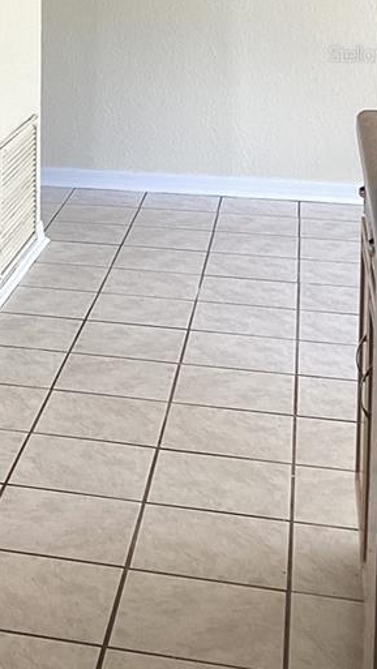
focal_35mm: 79
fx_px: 1402
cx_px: -166
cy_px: 53
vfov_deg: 25.9
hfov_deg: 14.4
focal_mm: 3.3
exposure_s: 1/60
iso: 80
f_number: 2.4
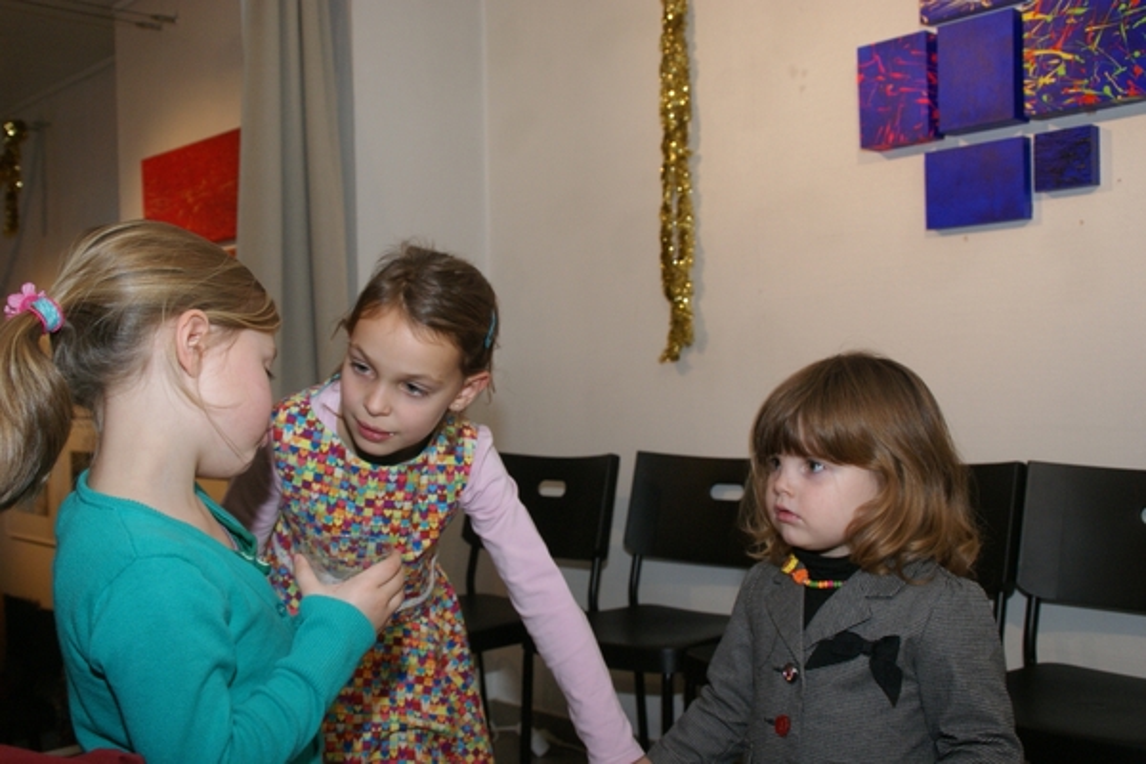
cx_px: 573
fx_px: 1146
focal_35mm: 36
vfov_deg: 36.9
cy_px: 382
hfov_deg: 53.1
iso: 400
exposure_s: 1/60
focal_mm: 24
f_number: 5.6
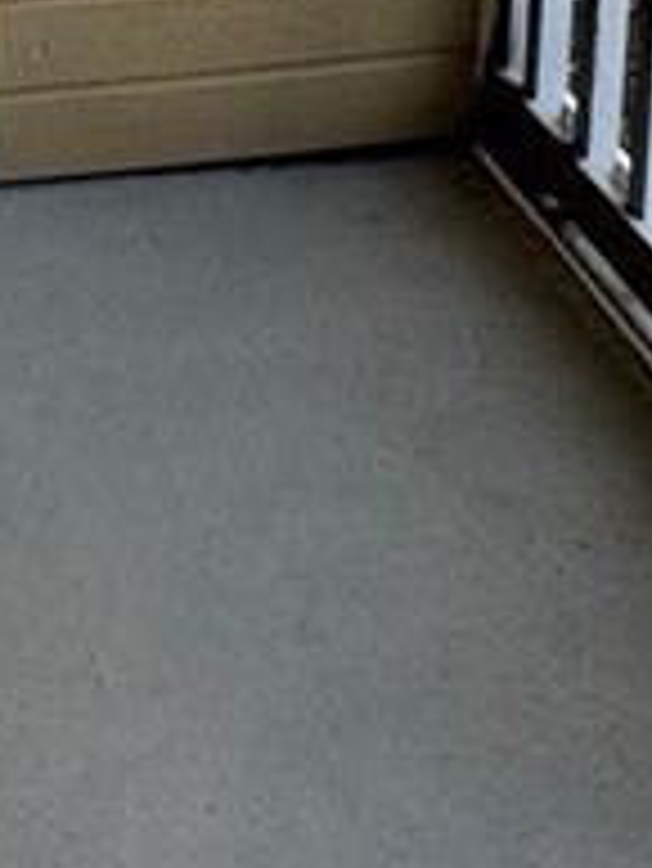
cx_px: -45
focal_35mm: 87
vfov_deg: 18.7
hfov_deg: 16.5
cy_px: -571
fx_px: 2182
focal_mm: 2.22
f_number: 2.2
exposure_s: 1/99
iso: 125
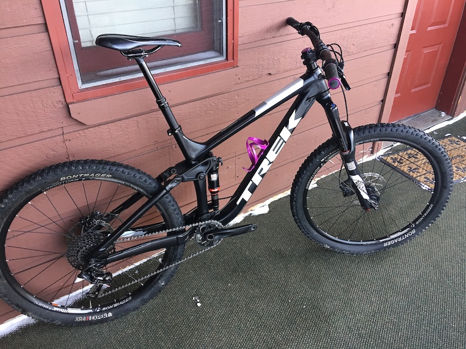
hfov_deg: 61.7
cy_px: 174
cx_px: 233
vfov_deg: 48.2
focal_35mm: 29
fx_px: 390
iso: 40
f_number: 2.2
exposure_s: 1/15
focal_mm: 4.15
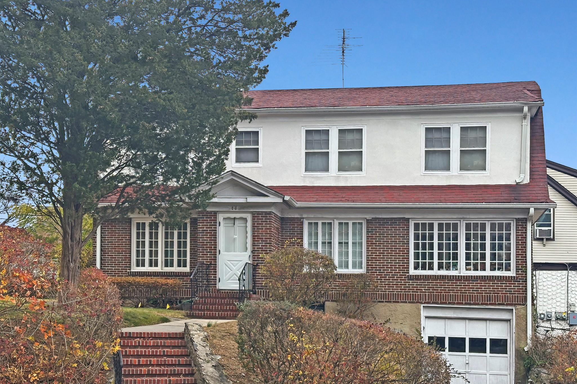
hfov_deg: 39.6
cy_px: 202
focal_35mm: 50
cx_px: 288
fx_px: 801
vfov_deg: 27.0
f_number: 1.78
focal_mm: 6.86
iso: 64
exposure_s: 1/1030
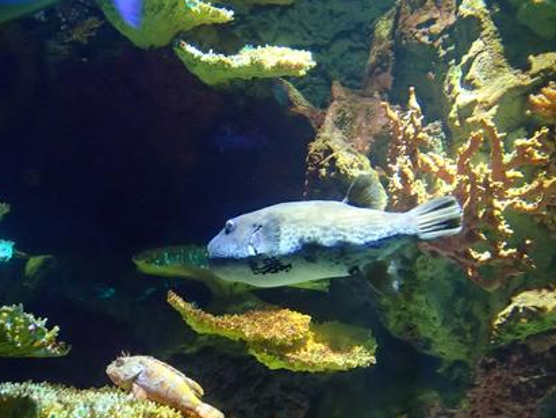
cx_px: 289
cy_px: 206
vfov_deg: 40.8
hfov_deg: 52.6
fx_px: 563
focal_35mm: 35
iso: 1600
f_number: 2.4
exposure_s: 1/40
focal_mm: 5.9
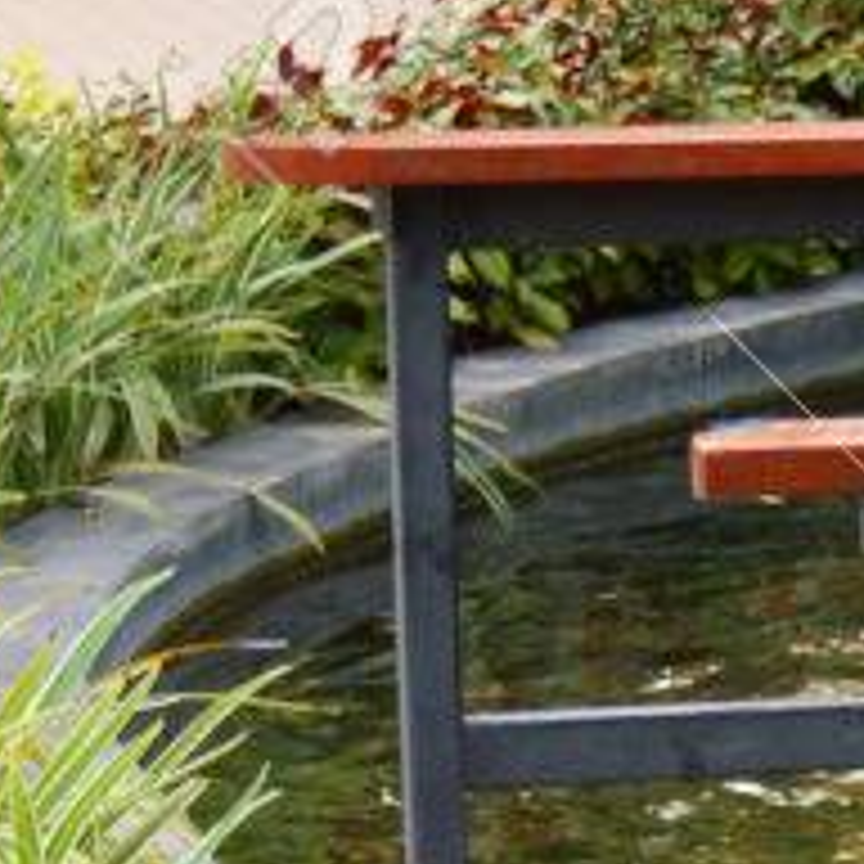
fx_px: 8782
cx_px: 2858
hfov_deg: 5.2
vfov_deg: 5.6
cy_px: 1480
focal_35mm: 311
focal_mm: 36
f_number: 5
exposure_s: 1/40
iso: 100
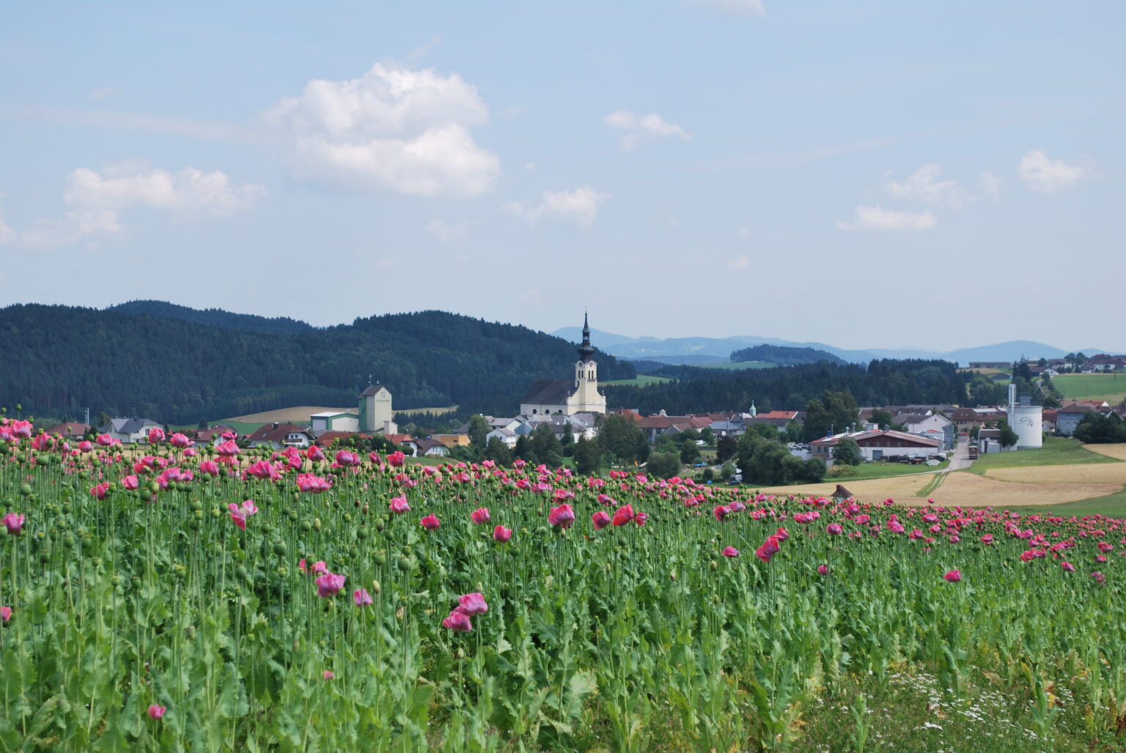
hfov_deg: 24.6
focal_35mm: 82
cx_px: 563
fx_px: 2583
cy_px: 376
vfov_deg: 16.6
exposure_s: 1/250
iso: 100
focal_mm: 55
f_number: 8
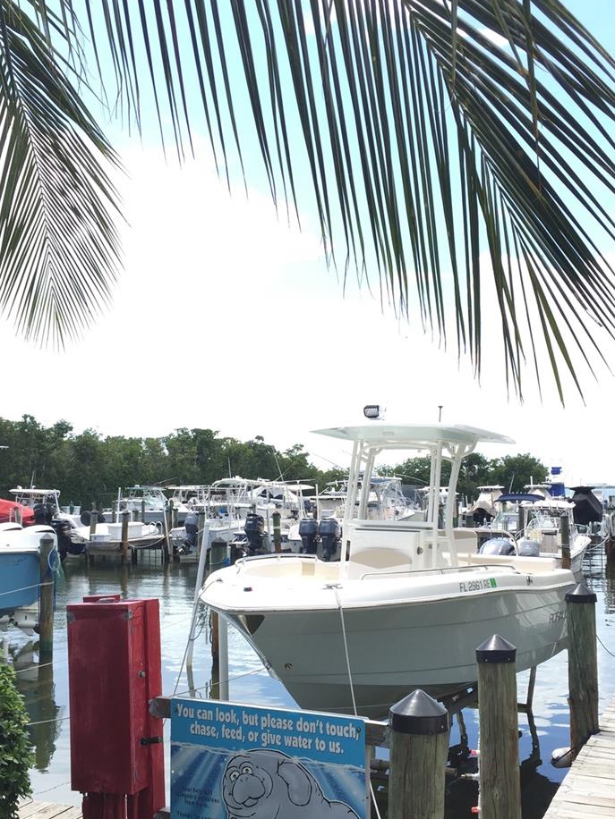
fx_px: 900
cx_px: 317
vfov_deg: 48.8
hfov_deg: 37.7
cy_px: 470
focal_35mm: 38
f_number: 2.2
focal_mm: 4.15
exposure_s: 1/760
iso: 32
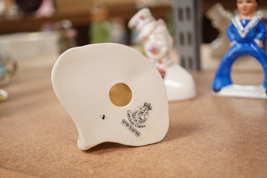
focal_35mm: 45
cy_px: 89
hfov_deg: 43.6
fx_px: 334
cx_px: 134
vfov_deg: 29.9
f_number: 3.5
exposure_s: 1/320
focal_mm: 30
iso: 2500
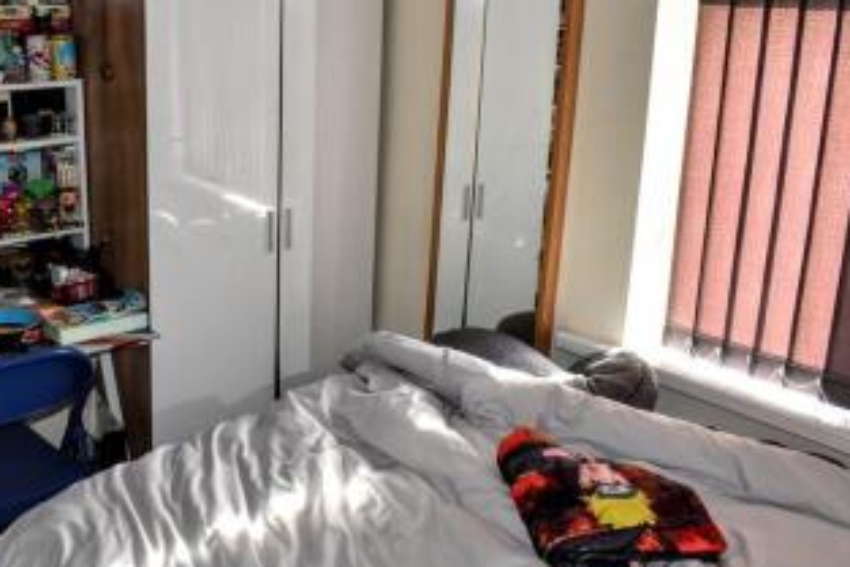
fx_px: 968
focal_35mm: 41
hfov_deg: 46.4
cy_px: 256
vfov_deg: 32.6
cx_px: 263
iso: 800
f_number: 5.6
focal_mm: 18
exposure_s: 1/125
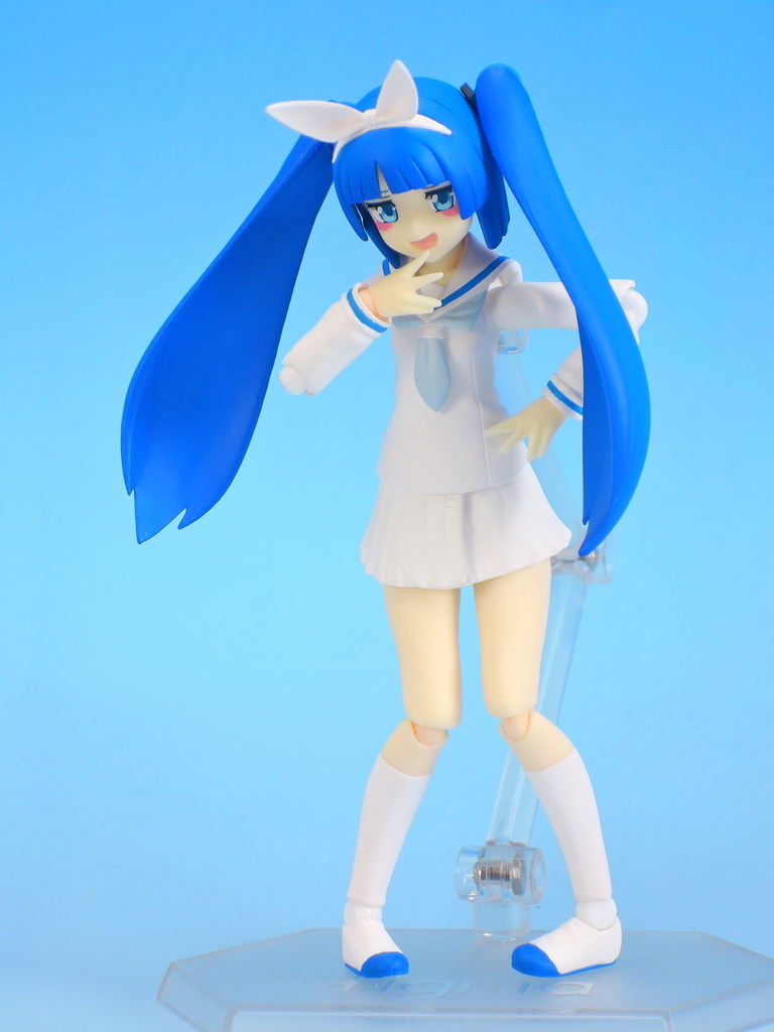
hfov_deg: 12.3
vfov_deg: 16.4
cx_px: 387
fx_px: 3578
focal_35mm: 120
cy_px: 516
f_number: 5.6
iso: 80
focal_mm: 25.5
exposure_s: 1/8
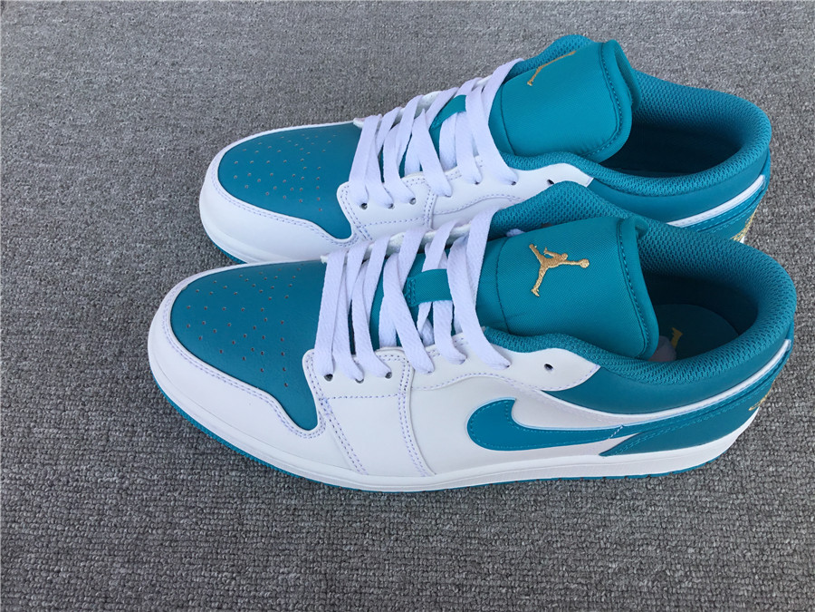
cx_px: 408
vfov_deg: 45.4
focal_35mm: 31
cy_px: 306
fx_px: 730
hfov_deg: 58.4
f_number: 2.4
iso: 25
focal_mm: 3.3
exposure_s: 1/422
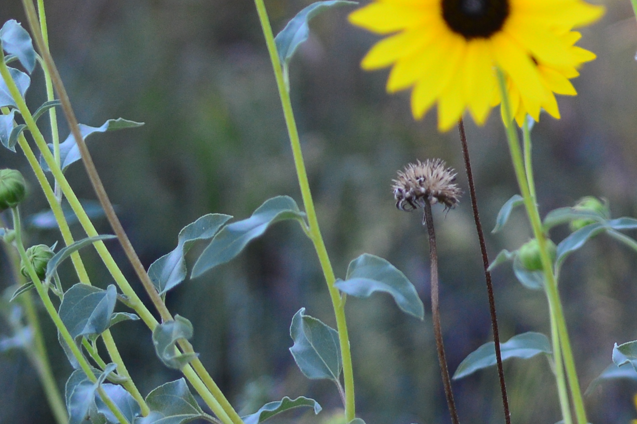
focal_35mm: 221
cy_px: -230
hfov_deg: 9.1
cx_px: 855
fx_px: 3910
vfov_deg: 6.1
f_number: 1.8
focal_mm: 35
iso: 200
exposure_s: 1/1000
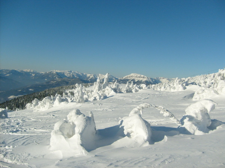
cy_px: 84
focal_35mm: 35
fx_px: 227
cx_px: 112
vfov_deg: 40.7
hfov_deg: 52.6
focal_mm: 5.8
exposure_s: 1/500
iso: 80
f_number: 7.1
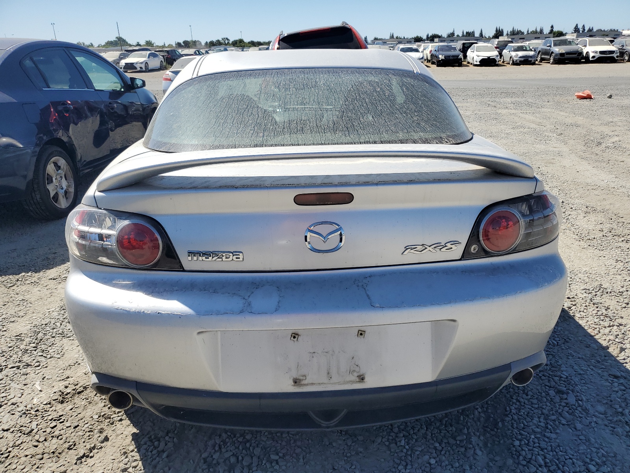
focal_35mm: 26
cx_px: 315
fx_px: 473
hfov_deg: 67.3
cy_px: 236
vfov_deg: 53.1
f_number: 1.5
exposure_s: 1/3333
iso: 50
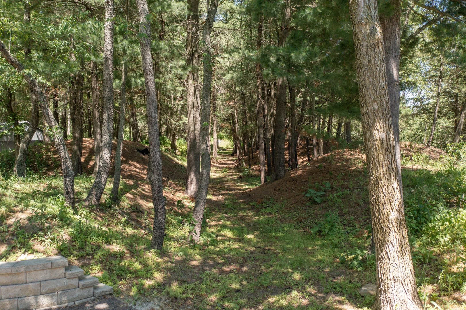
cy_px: 155
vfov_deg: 46.4
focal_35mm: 28
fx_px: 362
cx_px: 233
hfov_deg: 65.5
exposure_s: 1/30
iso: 320
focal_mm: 10.26
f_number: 2.8
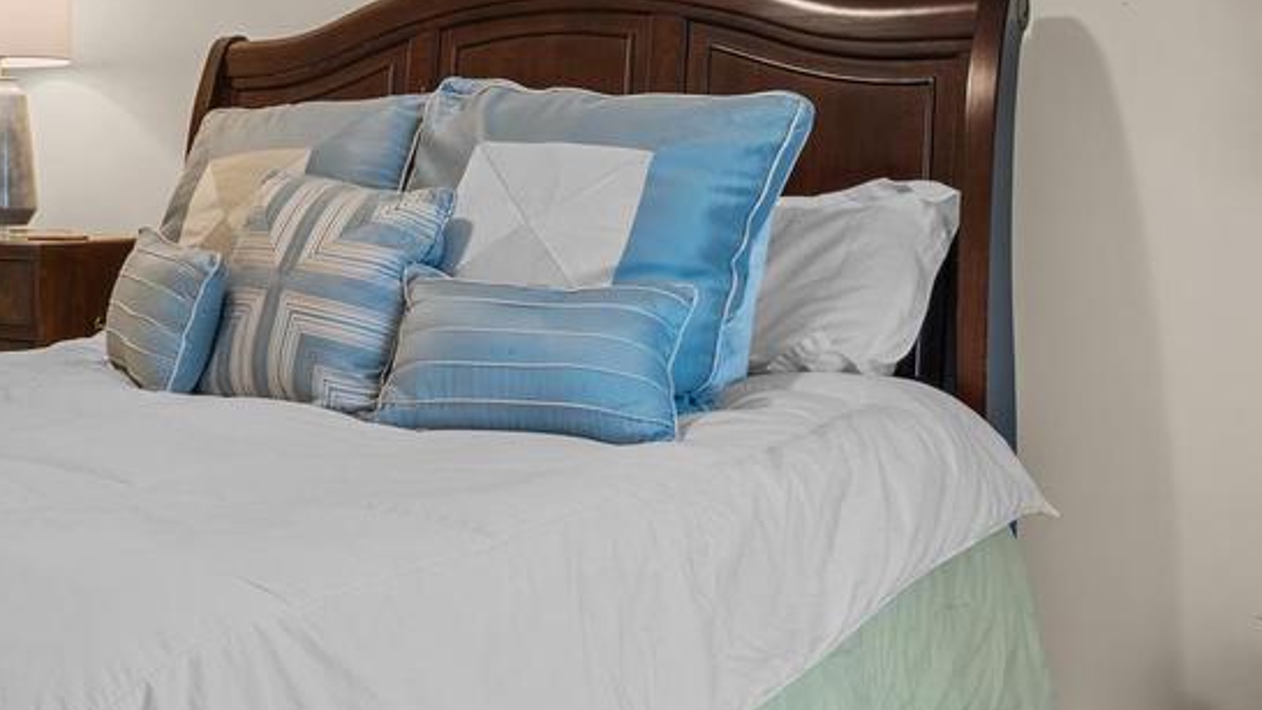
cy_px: 169
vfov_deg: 24.6
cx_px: 9
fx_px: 1610
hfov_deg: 38.2
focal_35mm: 48
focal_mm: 11.6
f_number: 7.1
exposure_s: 1/1.67
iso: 200
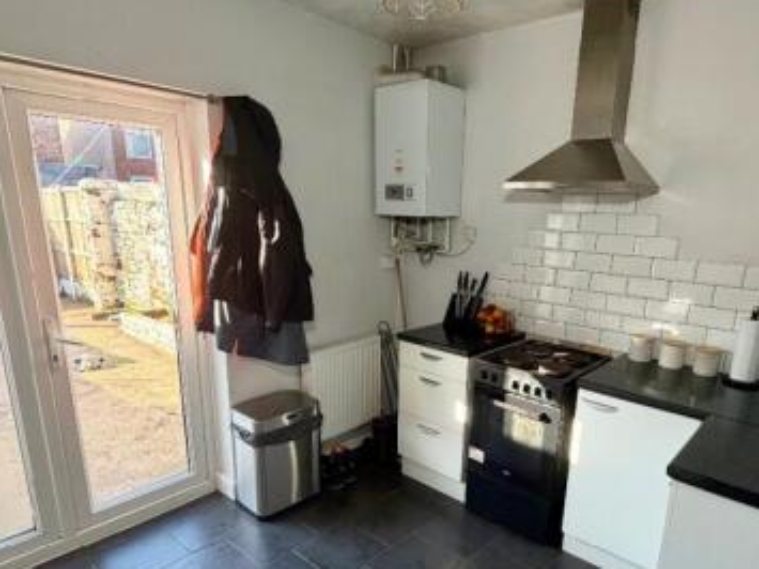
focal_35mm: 23
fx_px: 504
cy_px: 343
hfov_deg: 73.5
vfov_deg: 58.3
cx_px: 433
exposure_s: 1/96
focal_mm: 2.22
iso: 64
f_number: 2.2
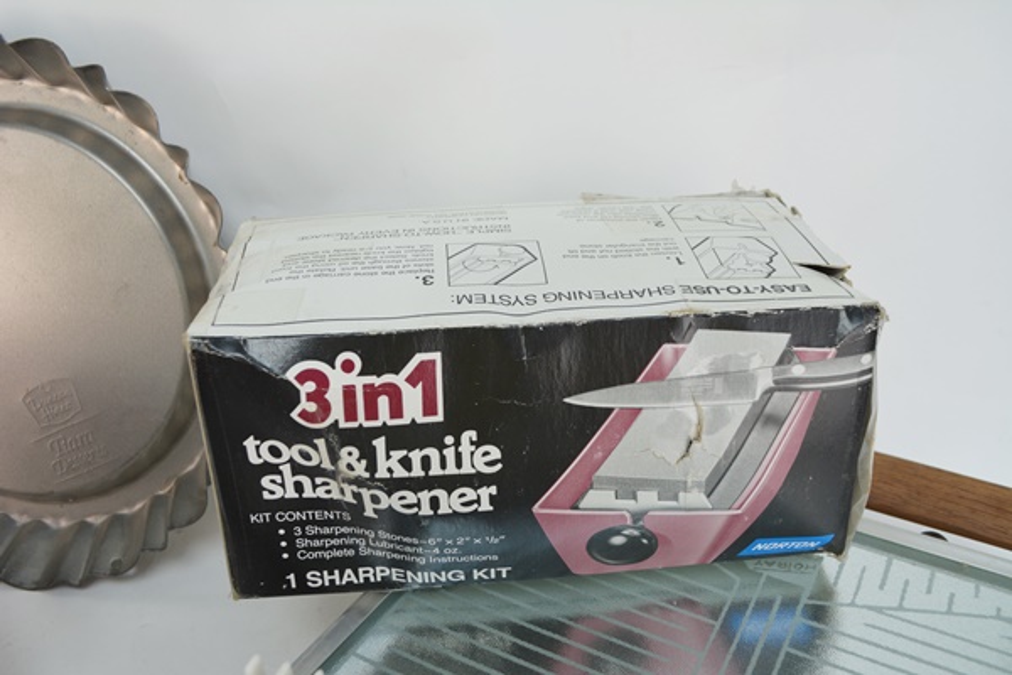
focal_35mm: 33
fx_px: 928
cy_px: 338
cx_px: 506
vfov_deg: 40.0
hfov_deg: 57.2
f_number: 5.6
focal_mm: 22
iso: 200
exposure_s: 1/125
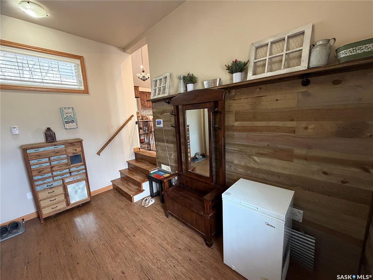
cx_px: 186
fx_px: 151
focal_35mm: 14
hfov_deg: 102.1
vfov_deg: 85.7
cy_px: 140
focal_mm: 2.22
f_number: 2.2
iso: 400
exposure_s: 1/60
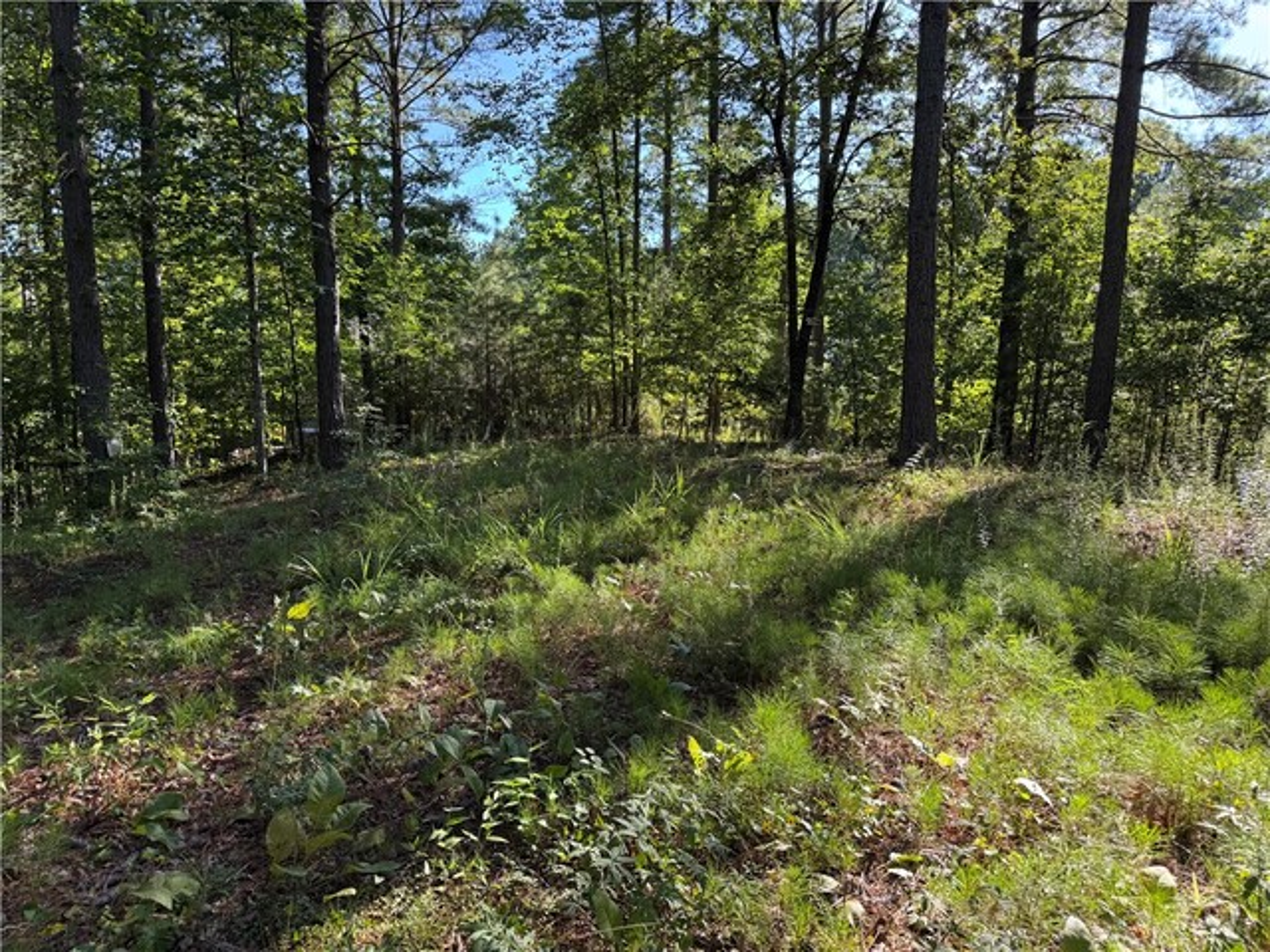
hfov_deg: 71.6
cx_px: 635
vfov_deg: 56.8
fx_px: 881
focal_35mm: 24
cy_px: 476
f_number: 1.78
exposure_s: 1/425
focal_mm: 6.76
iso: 80
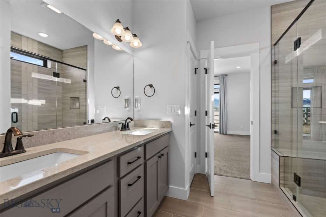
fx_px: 145
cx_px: 163
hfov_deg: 96.7
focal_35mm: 16
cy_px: 108
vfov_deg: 73.8
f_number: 9
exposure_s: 1/15
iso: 320
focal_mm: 16
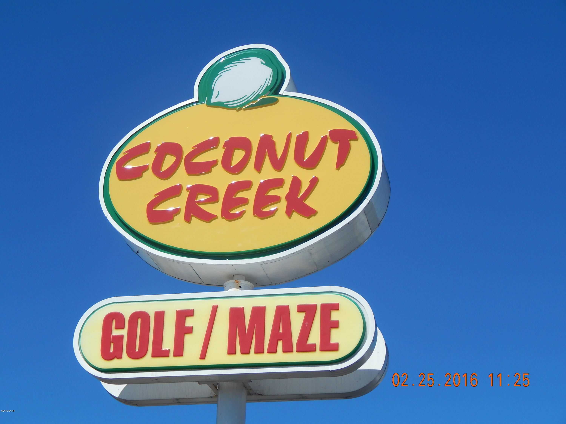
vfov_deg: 17.2
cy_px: 212
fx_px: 1406
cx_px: 283
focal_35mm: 86
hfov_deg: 22.8
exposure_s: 1/400
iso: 125
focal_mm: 15.3
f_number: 8.6
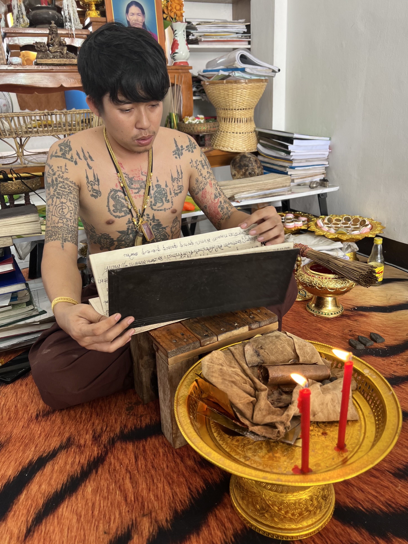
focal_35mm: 27
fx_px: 424
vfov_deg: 65.3
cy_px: 265
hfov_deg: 51.4
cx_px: 203
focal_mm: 5.7
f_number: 1.5
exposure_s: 1/50
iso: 80
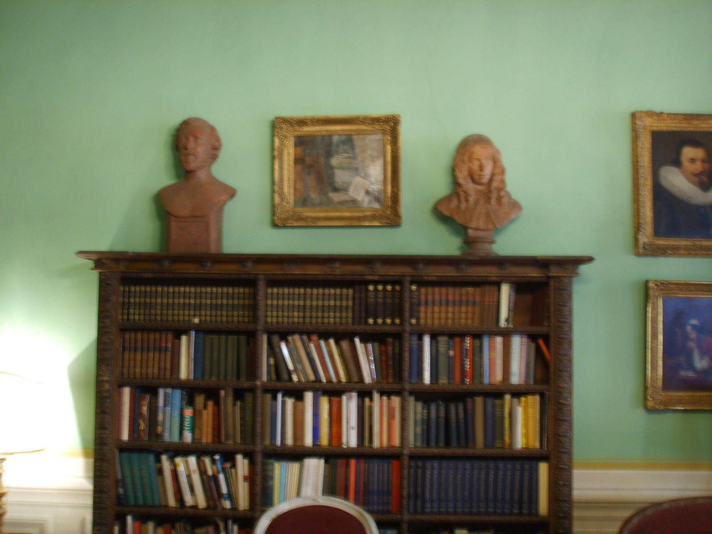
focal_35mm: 39
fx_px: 802
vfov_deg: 36.8
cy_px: 267
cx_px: 356
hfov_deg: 47.9
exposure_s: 1/1.43
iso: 63
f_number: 3.5
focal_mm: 6.6
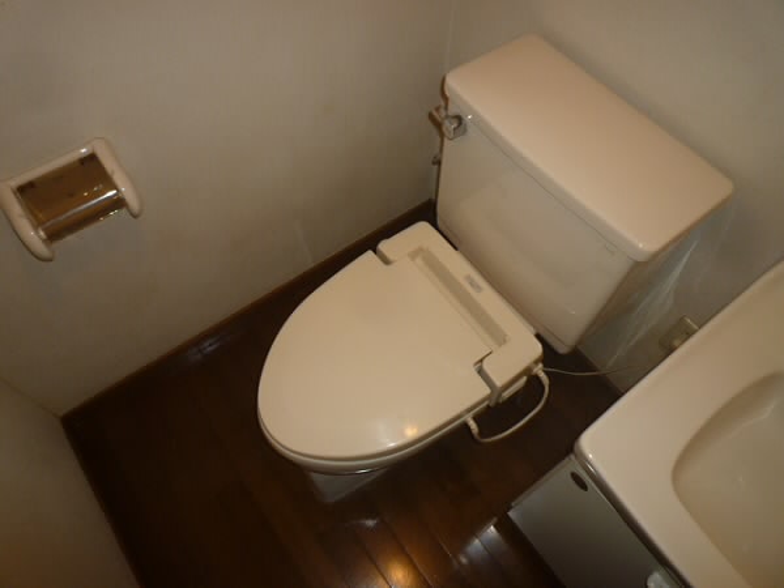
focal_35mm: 25
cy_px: 294
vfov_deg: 54.9
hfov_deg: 69.4
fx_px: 566
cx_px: 392
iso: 100
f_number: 2.8
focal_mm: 4.4
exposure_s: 1/30
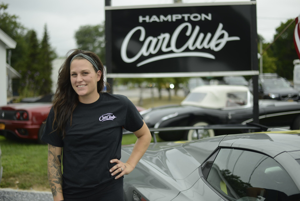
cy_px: 100
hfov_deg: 39.6
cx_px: 150
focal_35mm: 50
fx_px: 417
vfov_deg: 27.0
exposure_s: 1/3200
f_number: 1.8
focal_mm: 50
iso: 100
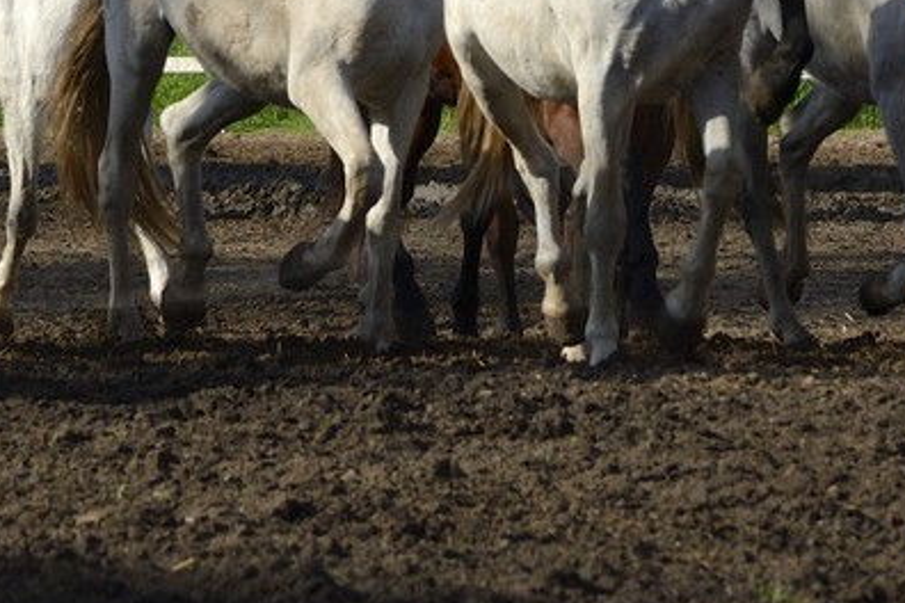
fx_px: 20336
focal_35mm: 809
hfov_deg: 2.5
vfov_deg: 1.7
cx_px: 57
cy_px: -530
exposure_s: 1/640
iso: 400
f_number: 13
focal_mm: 200
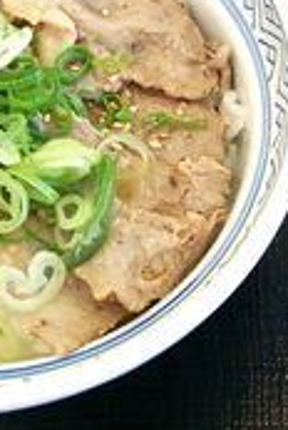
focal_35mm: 72
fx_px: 860
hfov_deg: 18.8
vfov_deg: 27.9
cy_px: 157
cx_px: 241
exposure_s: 1/63
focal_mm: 4.06
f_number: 1.94
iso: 40
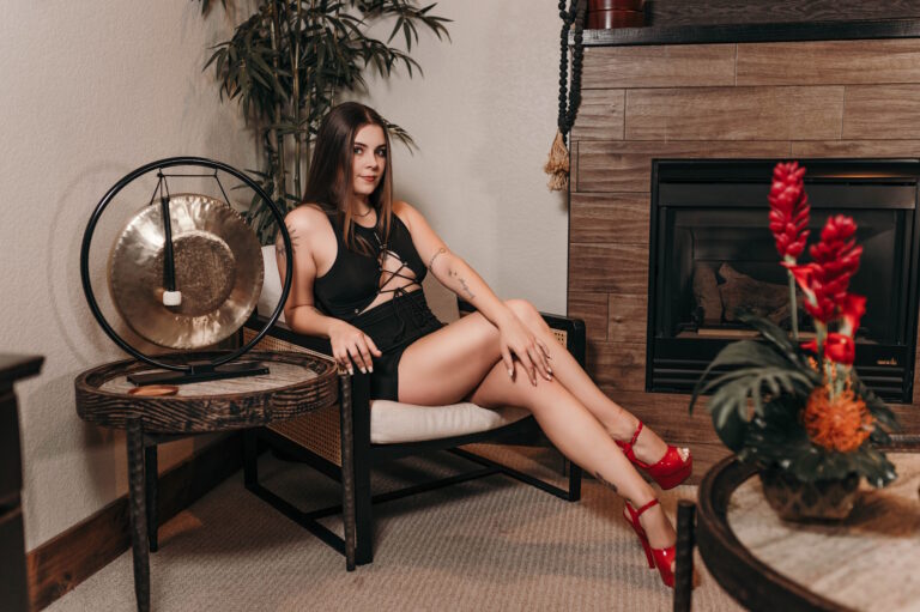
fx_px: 894
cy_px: 306
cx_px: 460
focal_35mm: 35
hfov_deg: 54.5
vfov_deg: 37.8
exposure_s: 1/160
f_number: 2.2
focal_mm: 35
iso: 200
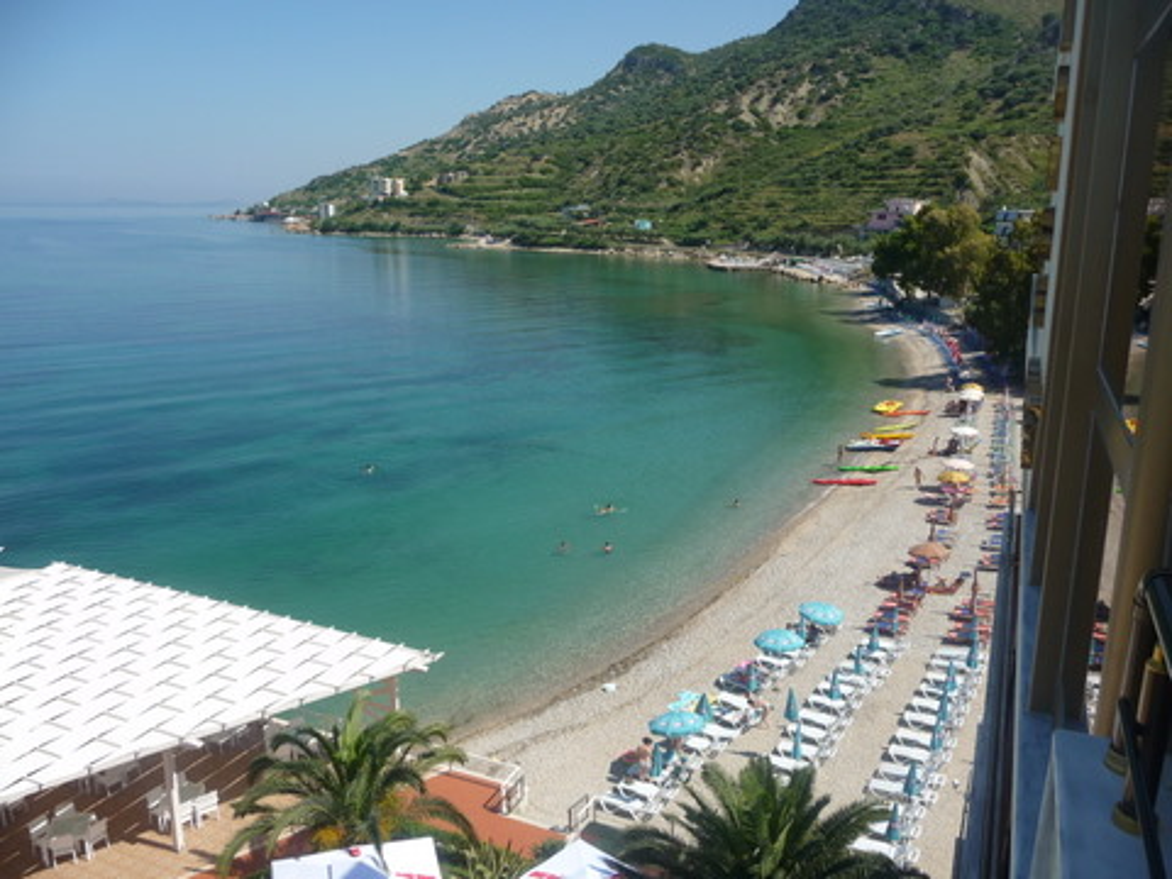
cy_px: 440
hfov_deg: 63.4
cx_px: 586
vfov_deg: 49.7
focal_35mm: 28
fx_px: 948
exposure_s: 1/250
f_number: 8
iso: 100
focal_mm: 4.7
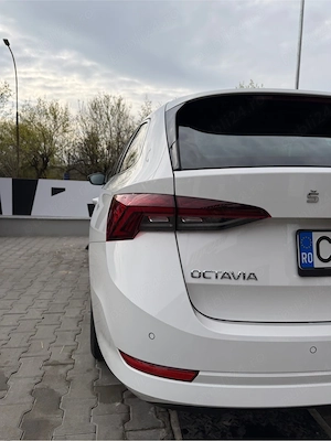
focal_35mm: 24
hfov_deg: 56.8
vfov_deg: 71.6
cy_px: 220
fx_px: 306
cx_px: 166
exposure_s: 1/3953
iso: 80
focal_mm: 6.76
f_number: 1.78
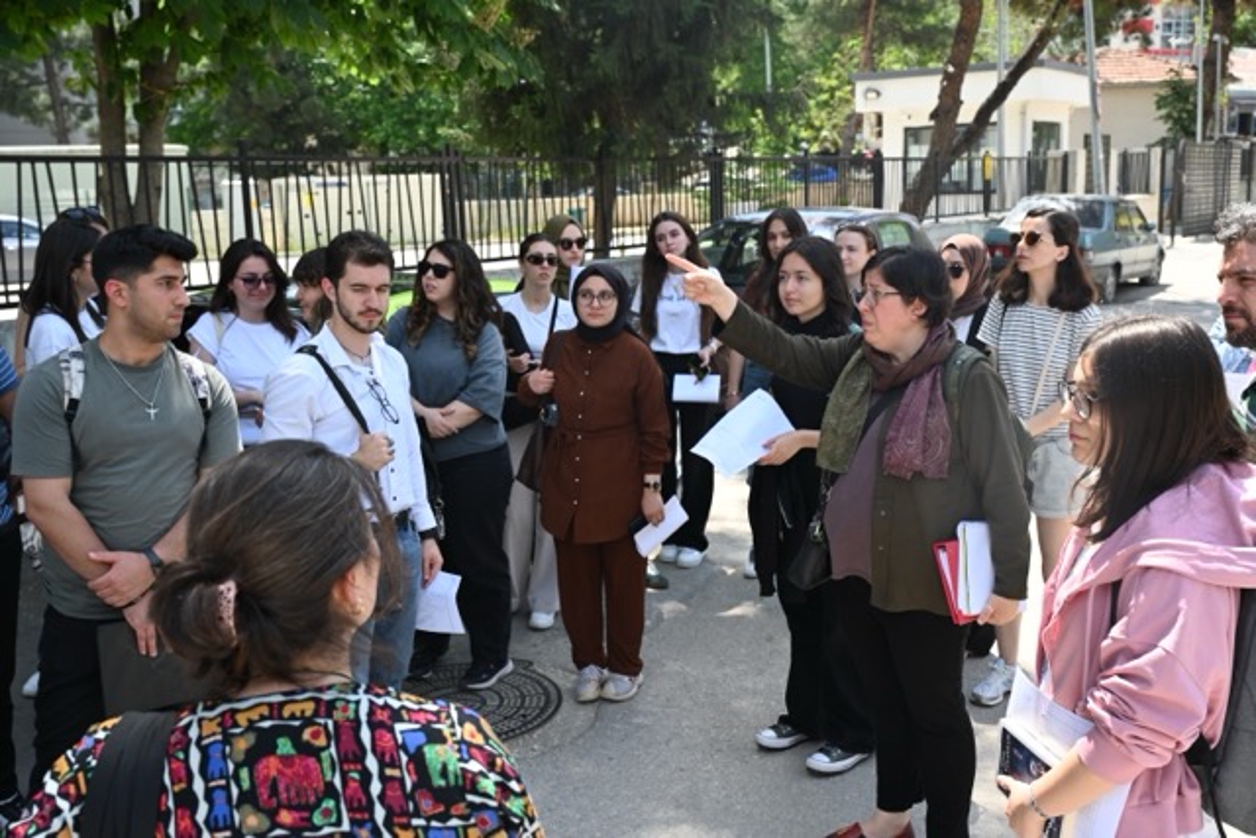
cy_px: 419
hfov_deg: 53.1
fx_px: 1256
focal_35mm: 36
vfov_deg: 36.9
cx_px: 628
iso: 160
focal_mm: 36
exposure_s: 1/250
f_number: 5.6
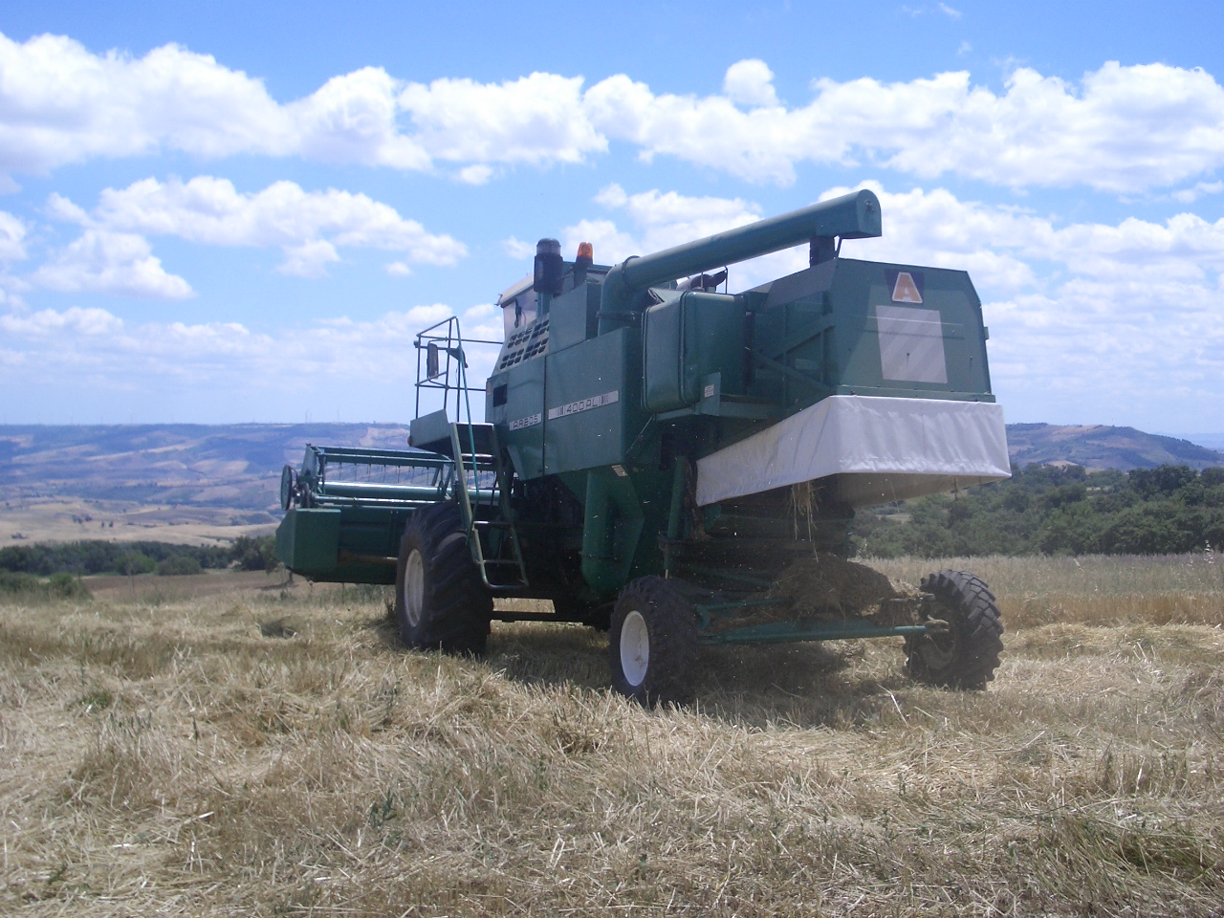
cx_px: 612
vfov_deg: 35.1
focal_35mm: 41
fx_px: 1450
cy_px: 459
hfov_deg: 45.8
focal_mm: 6.8
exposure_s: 1/500
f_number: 4.6
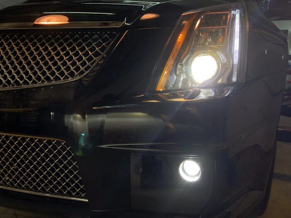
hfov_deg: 63.4
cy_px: 109
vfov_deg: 49.7
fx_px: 235
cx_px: 146
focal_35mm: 28
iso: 40
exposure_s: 1/120
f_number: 1.8
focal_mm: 3.99
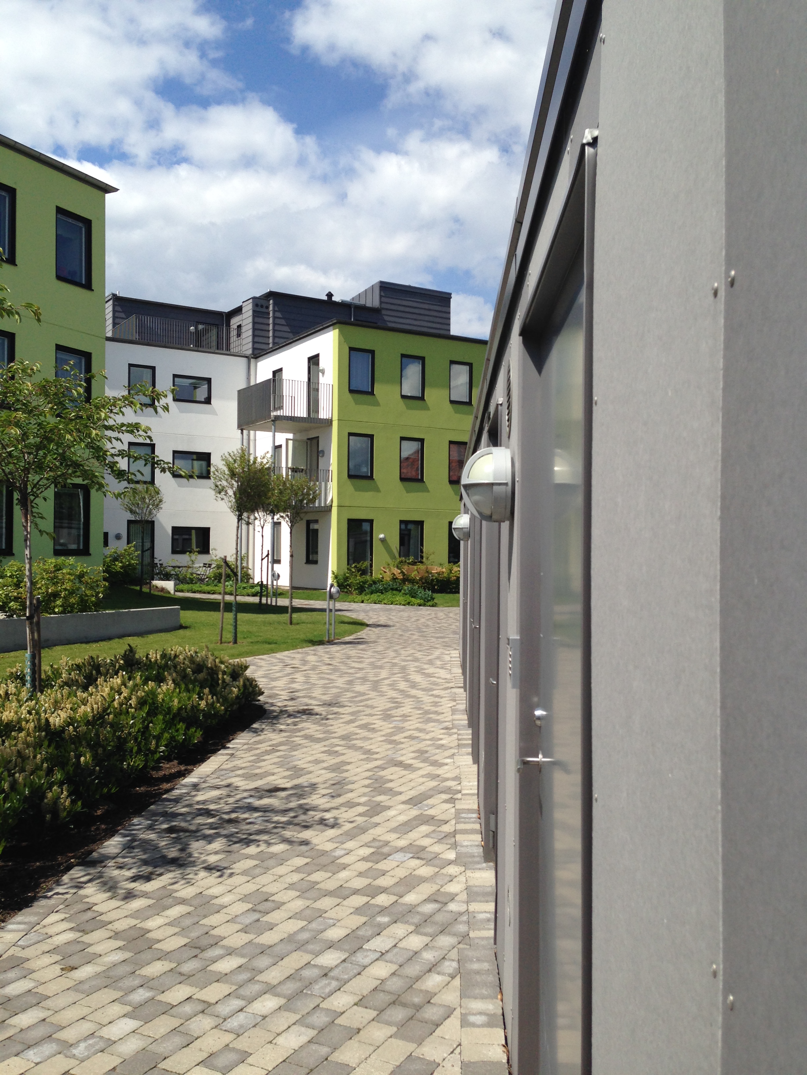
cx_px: 404
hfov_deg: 42.9
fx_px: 1026
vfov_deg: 55.4
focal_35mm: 33
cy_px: 538
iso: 50
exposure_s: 1/2262
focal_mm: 4.12
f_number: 2.4
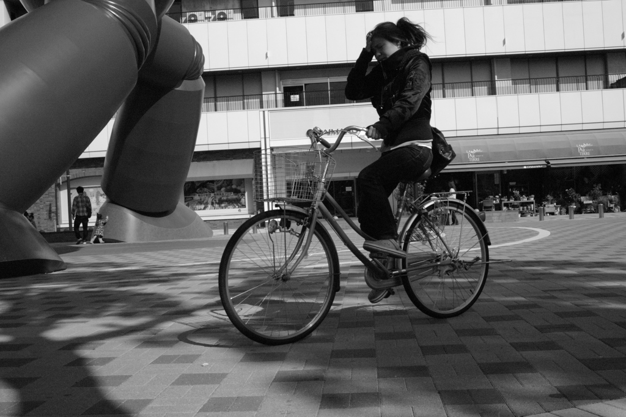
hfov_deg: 47.4
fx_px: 713
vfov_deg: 32.6
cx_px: 313
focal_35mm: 41
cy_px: 208
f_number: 13
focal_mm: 24.2
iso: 800
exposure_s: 1/1000
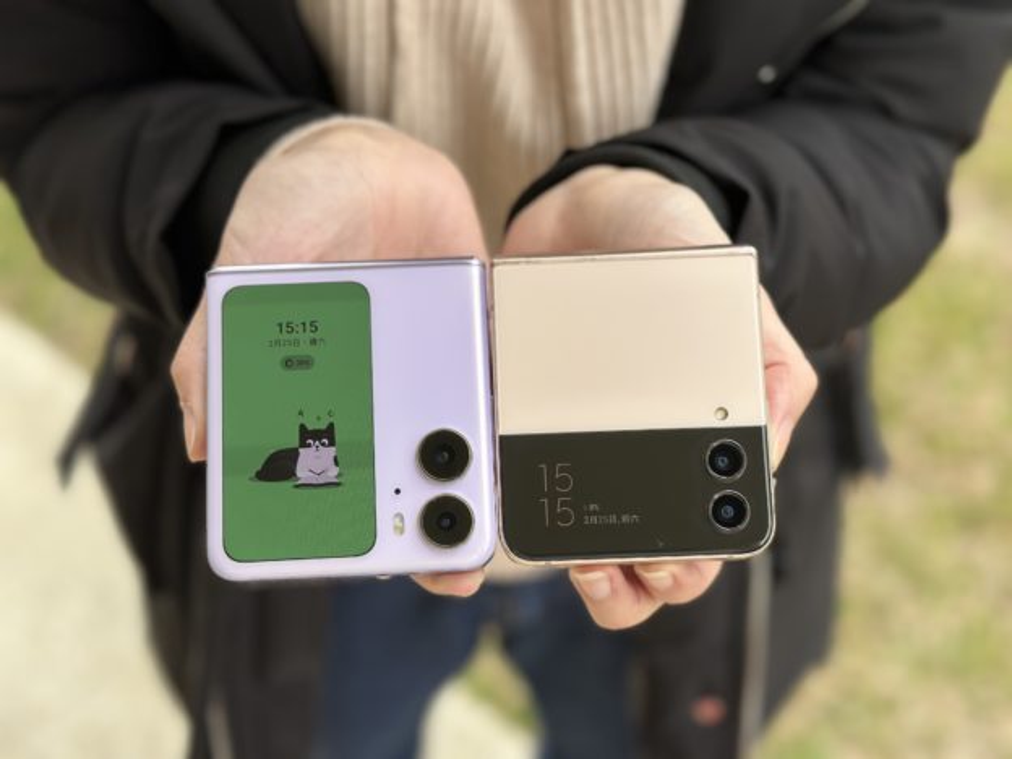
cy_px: 380
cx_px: 506
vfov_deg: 30.3
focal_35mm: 48
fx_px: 1403
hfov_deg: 39.7
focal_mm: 6.86
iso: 80
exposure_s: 1/719
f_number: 1.78
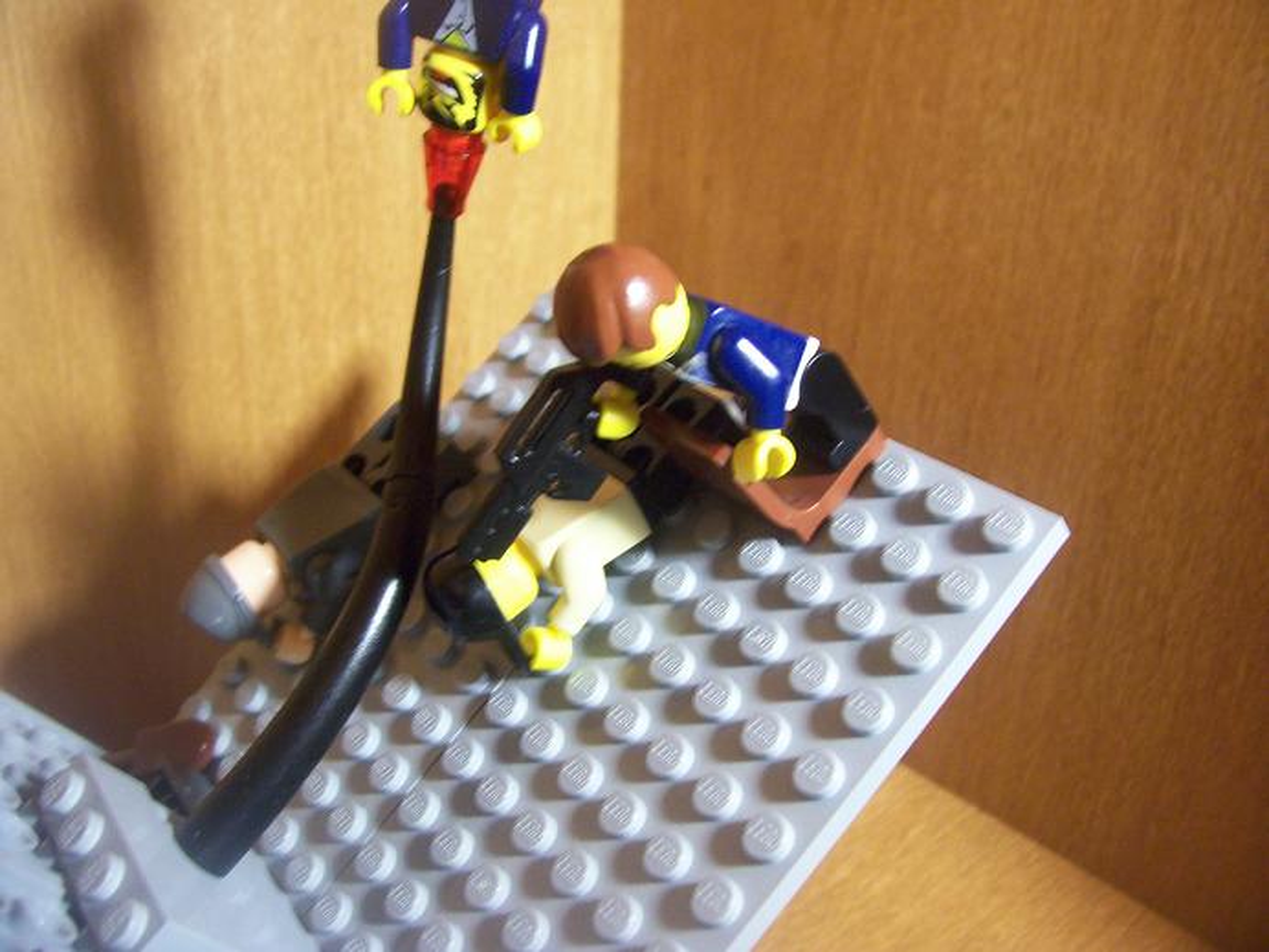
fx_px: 1246
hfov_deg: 54.0
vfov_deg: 41.8
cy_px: 476
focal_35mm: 34
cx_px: 634
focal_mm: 5.6
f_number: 2.7
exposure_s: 1/19.9
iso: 160
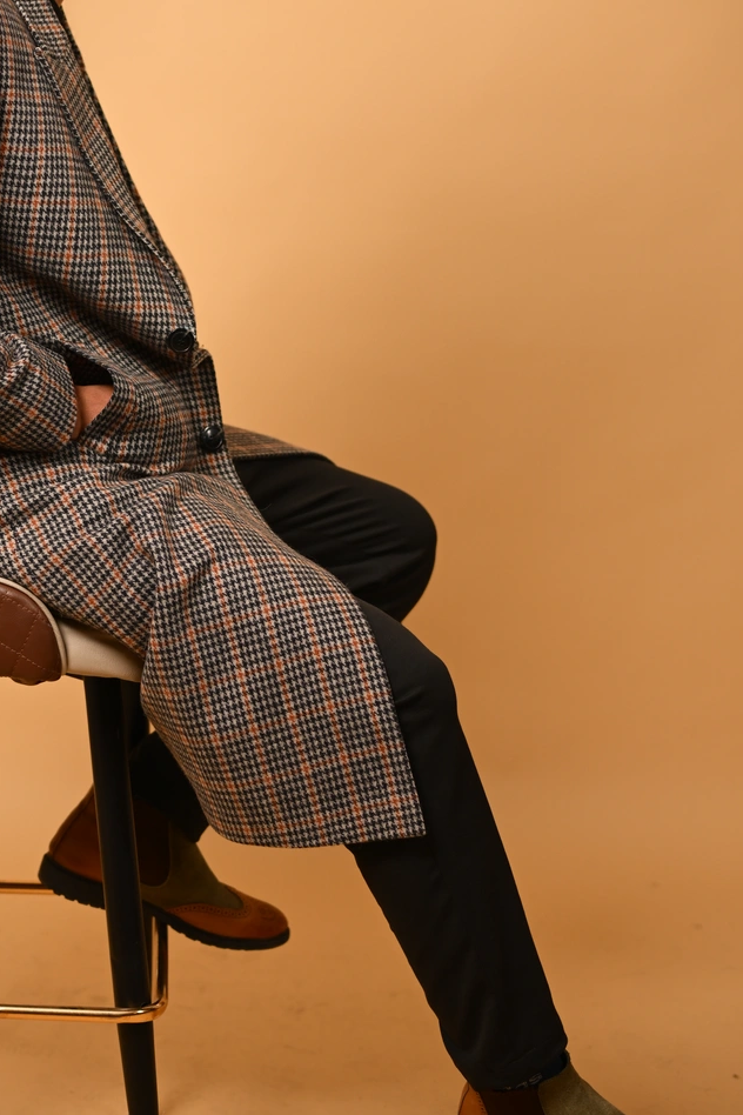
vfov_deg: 23.3
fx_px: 2693
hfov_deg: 15.6
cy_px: 378
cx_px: 182
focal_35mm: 87
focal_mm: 50
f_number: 2.2
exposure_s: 1/1000
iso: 160
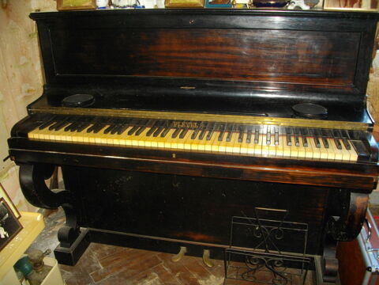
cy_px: 142
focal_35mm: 31
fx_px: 339
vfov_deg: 45.4
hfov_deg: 58.4
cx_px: 190
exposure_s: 1/50
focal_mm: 5.7
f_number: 2.9
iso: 200
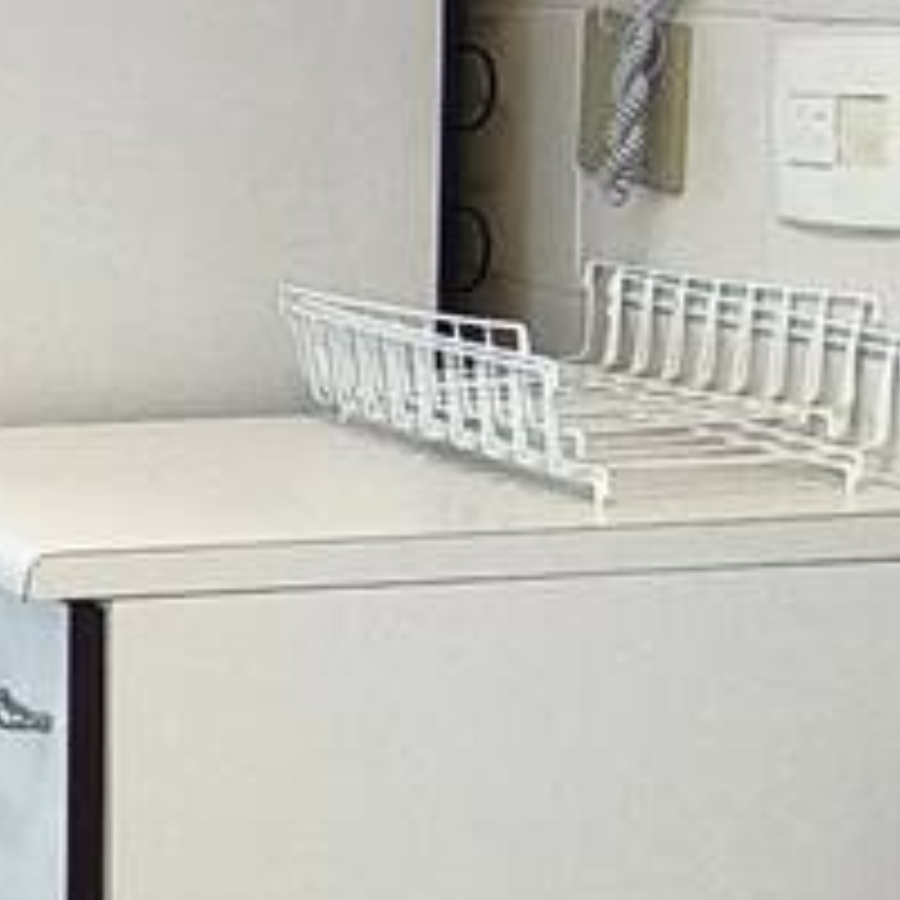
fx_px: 3000
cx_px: -896
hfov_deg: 14.3
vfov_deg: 16.9
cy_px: 117
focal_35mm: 102
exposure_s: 1/60
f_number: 2.2
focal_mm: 1.65
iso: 200
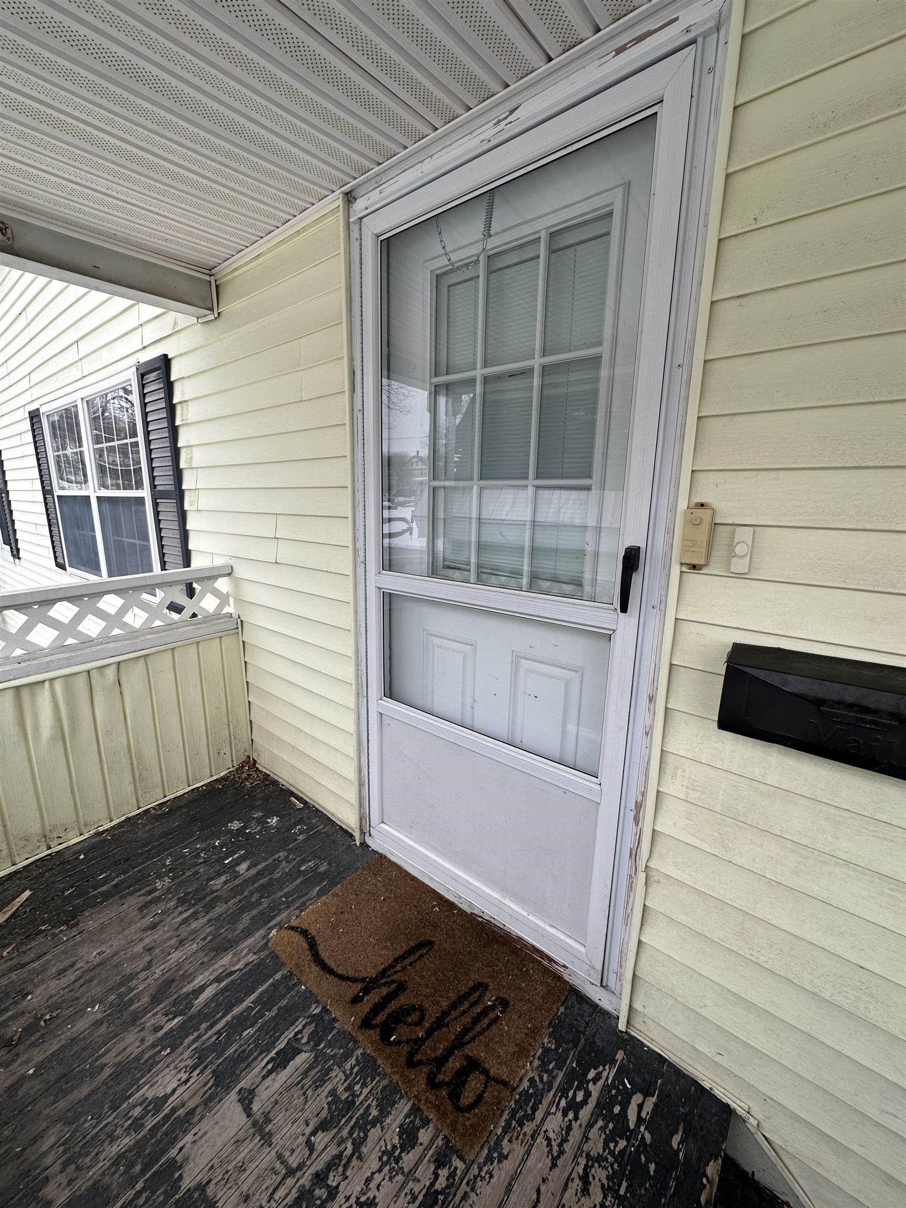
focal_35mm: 14
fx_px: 489
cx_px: 453
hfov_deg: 85.7
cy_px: 604
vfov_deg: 102.1
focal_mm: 2.22
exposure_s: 1/145
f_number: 2.2
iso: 40
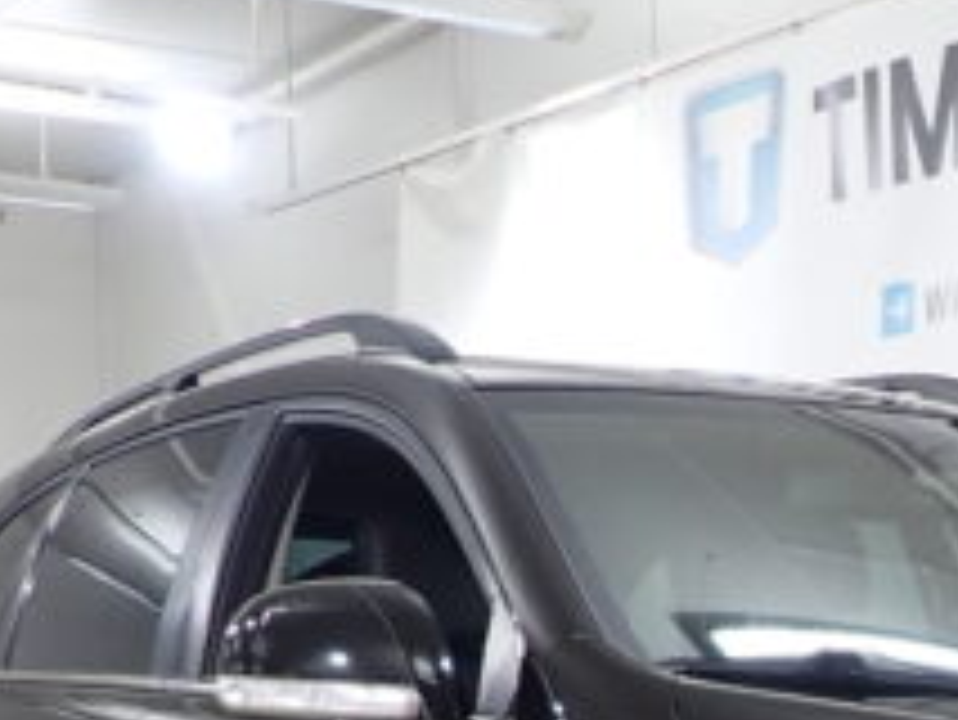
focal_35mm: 94
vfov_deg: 14.9
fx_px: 2603
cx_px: 1138
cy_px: 999
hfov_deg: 19.7
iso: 160
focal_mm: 4.5
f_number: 2
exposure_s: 1/60
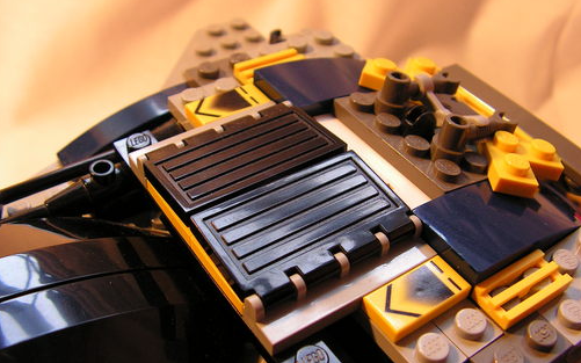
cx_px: 289
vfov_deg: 32.7
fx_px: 617
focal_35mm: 39
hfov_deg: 50.4
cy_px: 198
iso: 125
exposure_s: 1/40
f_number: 3.2
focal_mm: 6
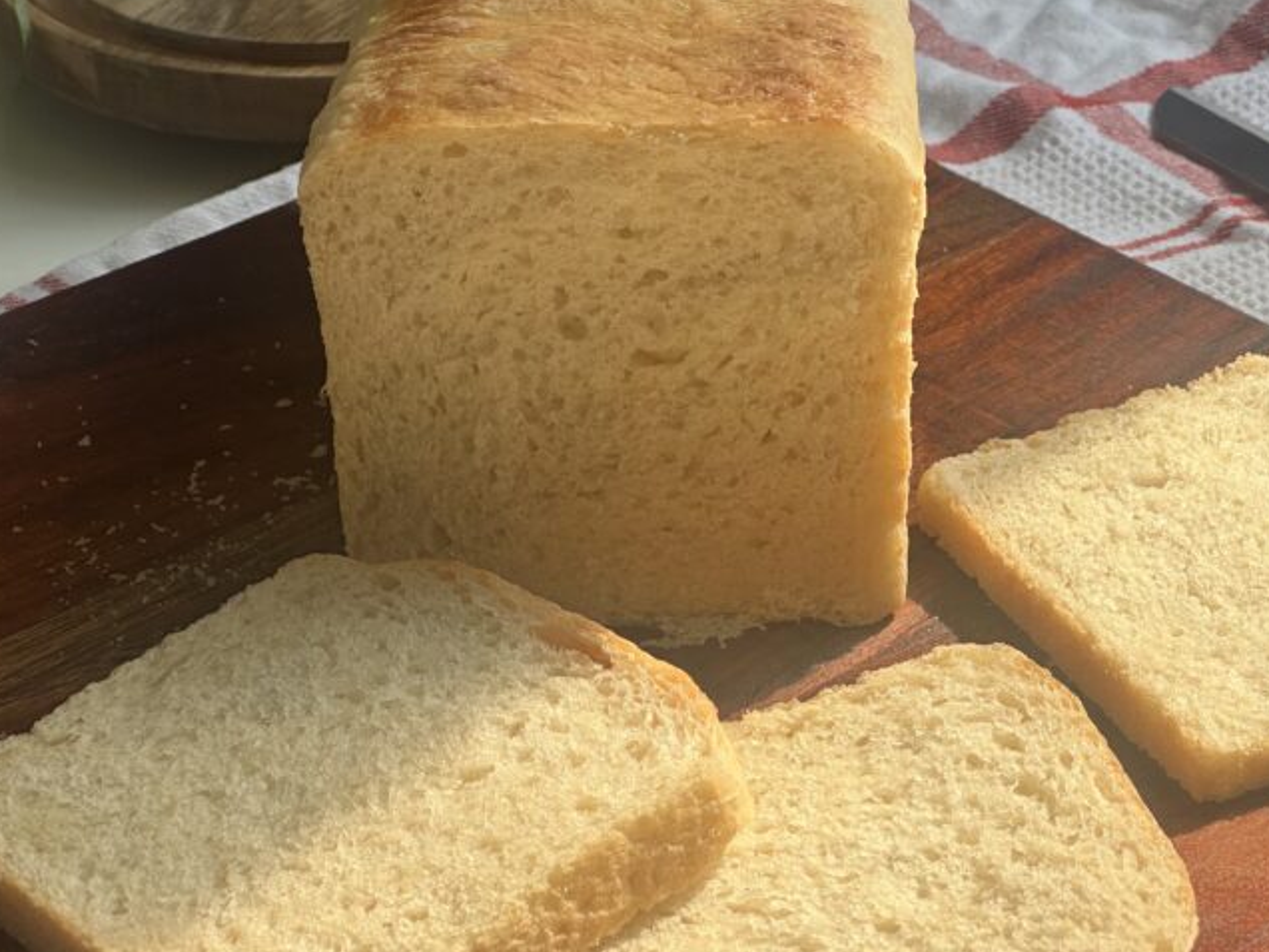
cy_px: 505
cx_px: 752
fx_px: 3409
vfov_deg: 15.9
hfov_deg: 21.1
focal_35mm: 93
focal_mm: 9
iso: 32
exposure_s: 1/157
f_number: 2.8
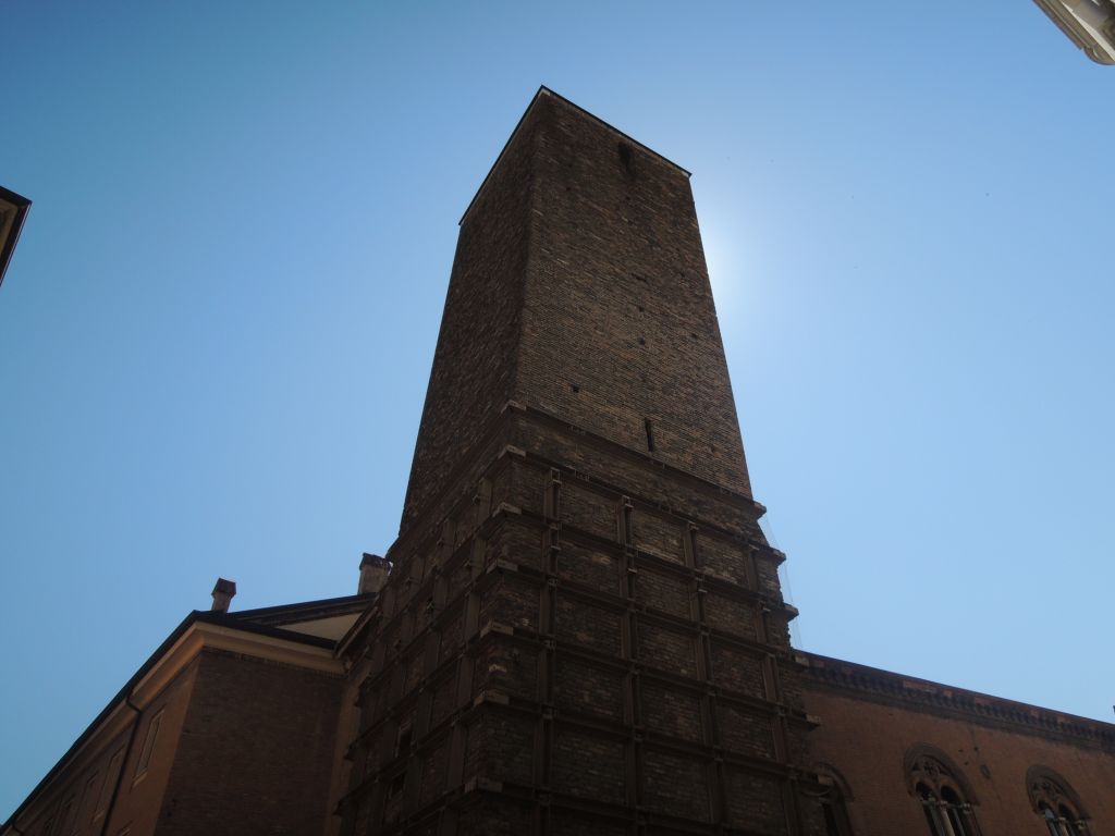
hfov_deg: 71.6
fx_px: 773
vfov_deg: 56.8
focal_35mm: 24
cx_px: 558
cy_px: 418
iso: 100
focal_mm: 4.3
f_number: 3.5
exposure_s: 1/1600
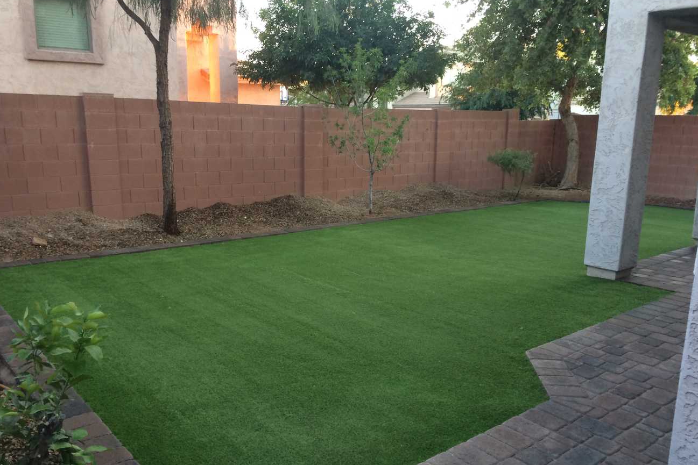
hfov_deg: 60.3
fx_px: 601
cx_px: 346
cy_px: 252
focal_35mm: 31
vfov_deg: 42.3
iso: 64
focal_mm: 4.15
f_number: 2.2
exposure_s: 1/30
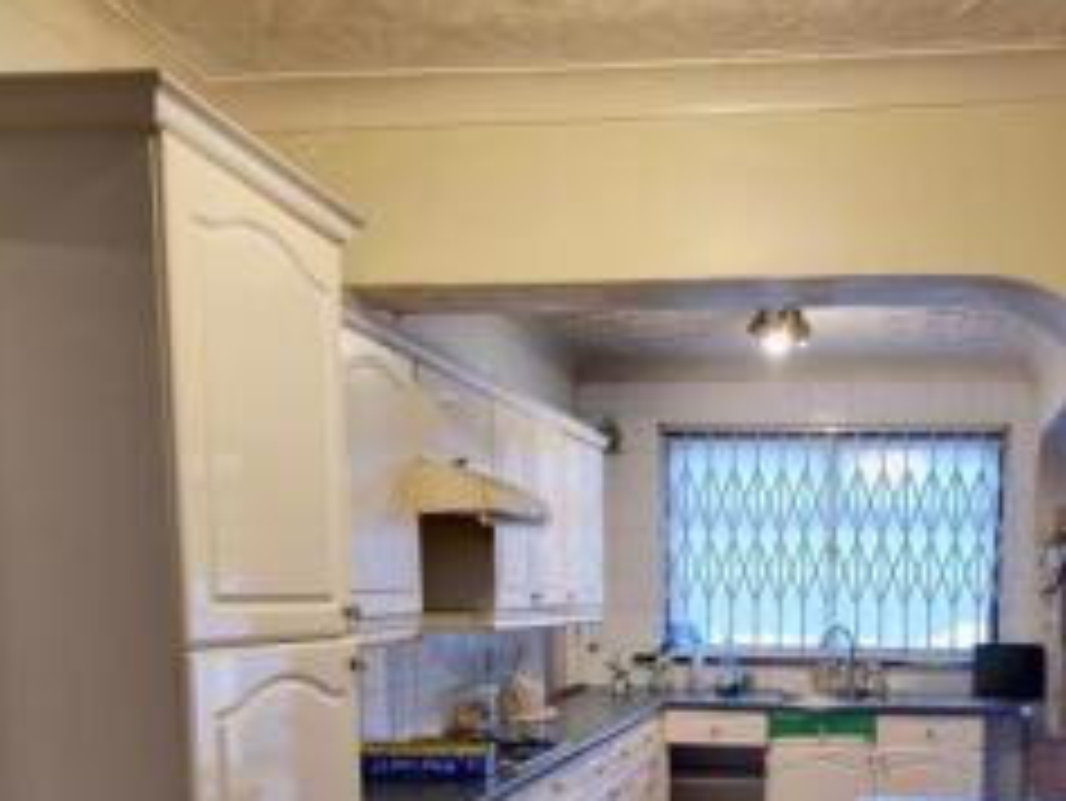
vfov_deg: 41.5
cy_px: 682
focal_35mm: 32
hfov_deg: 54.2
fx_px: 986
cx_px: 798
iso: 400
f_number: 2.2
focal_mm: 2.2
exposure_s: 1/33
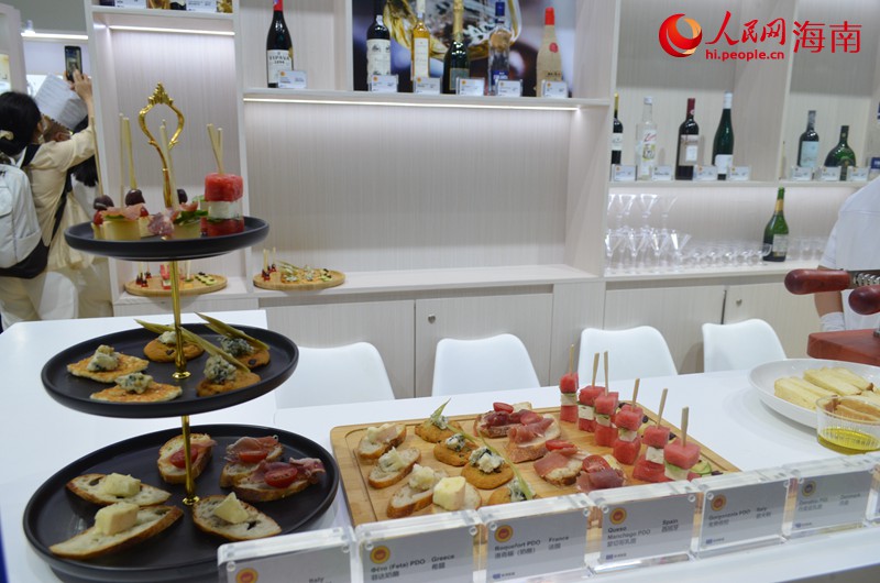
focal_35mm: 27
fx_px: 659
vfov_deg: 47.7
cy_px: 292
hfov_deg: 67.5
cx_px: 440
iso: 640
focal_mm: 18
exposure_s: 1/100
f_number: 5
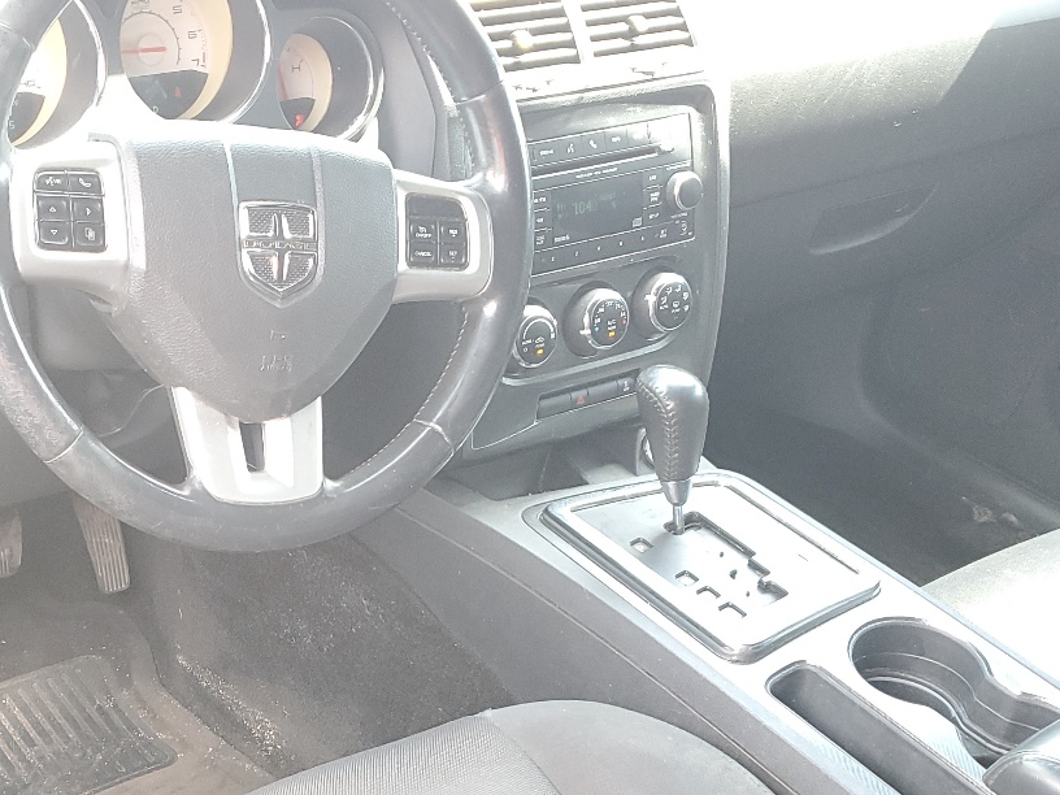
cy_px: 604
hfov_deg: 36.9
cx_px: 309
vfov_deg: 28.1
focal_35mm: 51
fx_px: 1562
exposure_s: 1/60.2
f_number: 1.5
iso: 89
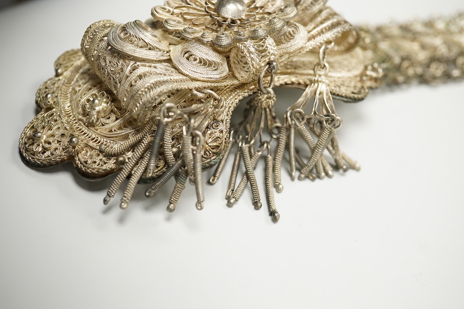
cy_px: 161
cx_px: 228
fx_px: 606
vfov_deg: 28.6
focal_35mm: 47
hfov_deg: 41.9
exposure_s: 1/200
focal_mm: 30
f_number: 8
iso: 2500
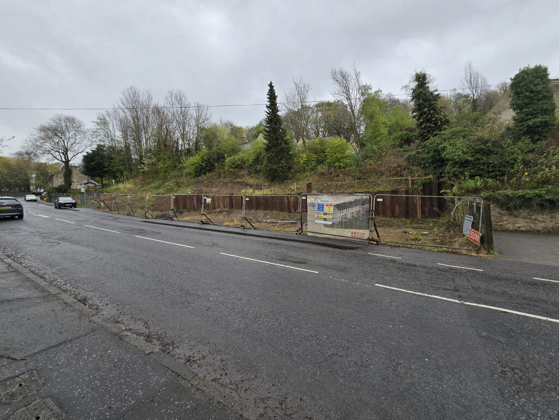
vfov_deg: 89.9
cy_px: 210
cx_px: 280
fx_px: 210
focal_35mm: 13
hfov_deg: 106.2
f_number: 2.2
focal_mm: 2.2
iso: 50
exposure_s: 1/243
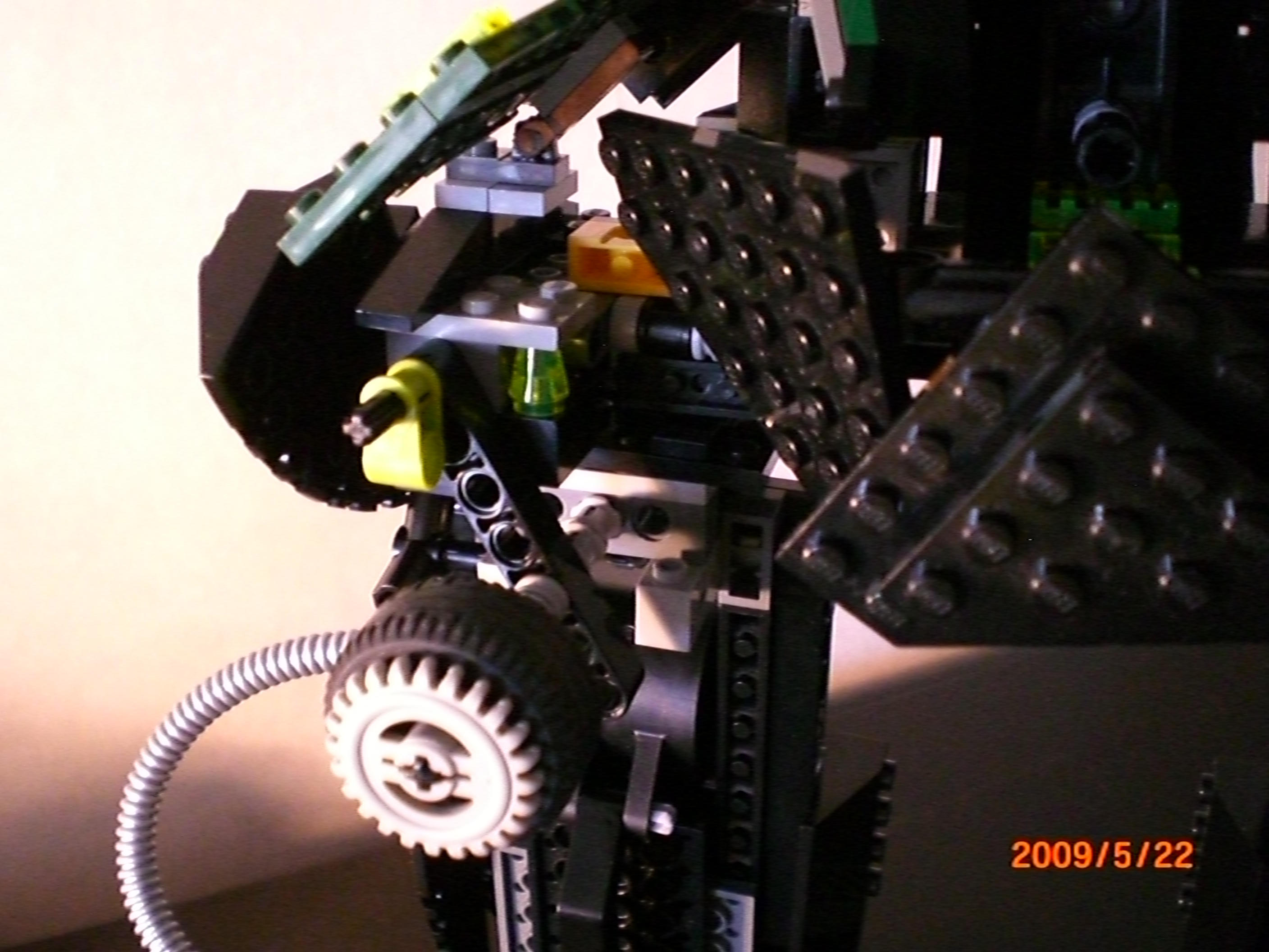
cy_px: 476
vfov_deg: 37.7
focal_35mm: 38
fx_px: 1393
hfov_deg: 49.0
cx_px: 634
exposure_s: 1/25
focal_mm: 6.3
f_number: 3.1
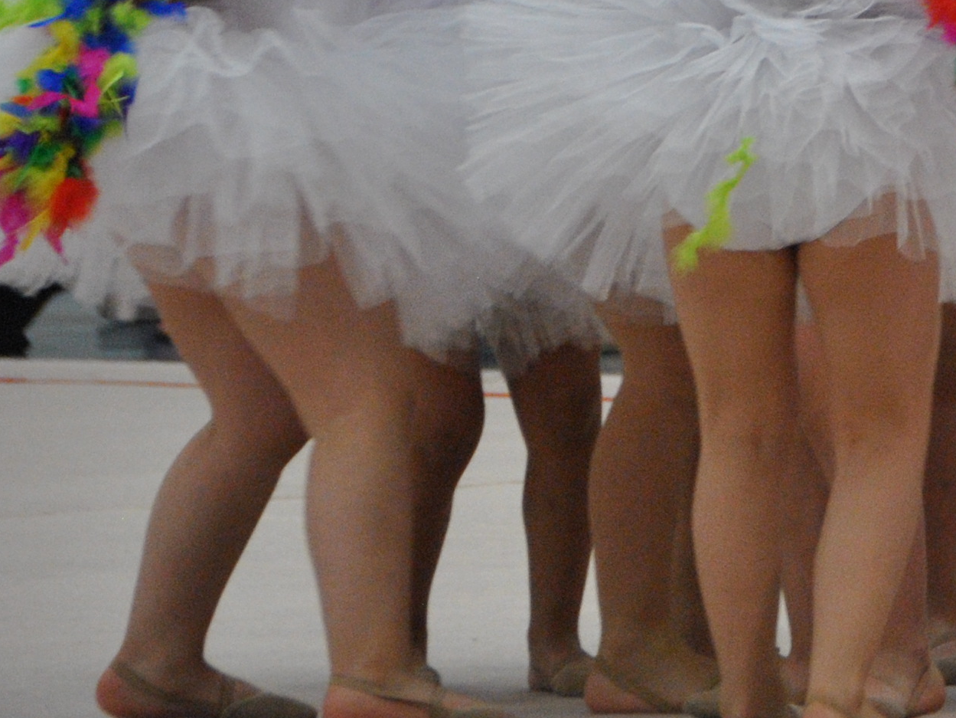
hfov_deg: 5.1
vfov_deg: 3.9
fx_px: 10634
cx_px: 1418
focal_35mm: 385
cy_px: -56
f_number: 5.3
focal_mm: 86
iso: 800
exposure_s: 1/200
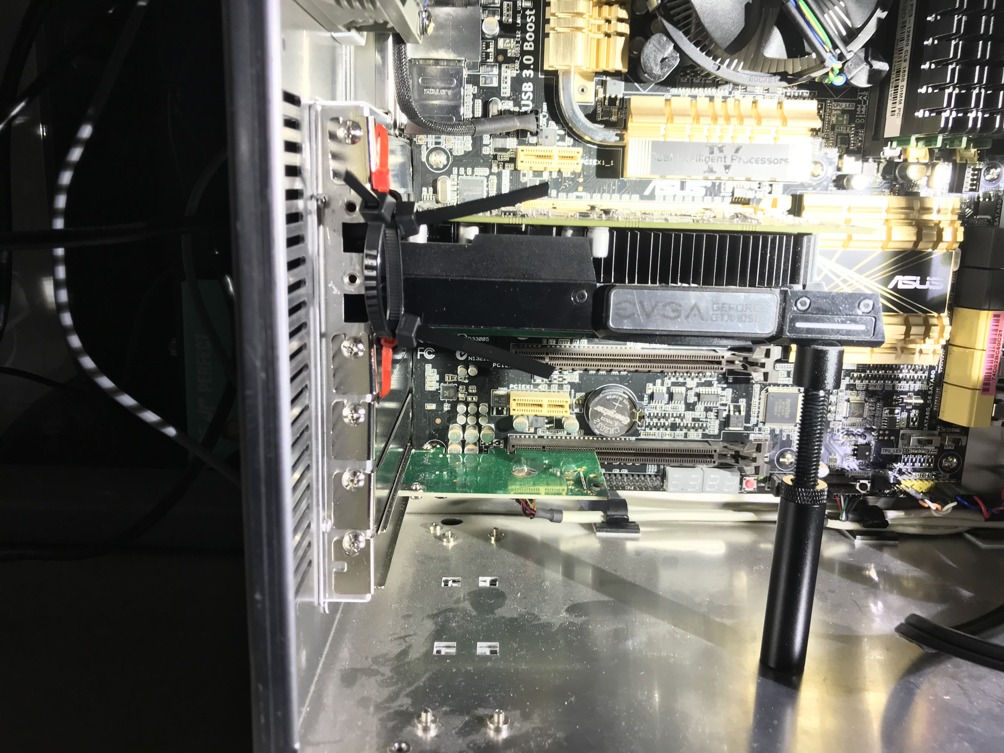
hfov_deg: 63.4
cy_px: 376
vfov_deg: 49.7
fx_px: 812
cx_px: 502
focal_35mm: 28
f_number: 1.8
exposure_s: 1/33
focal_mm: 3.99
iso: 32
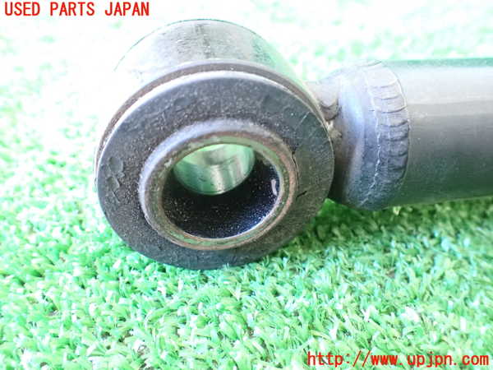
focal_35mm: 30
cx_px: 246
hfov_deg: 60.0
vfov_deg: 46.8
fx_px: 427
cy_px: 185
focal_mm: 5.4
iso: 1600
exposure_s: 1/30
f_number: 2.3
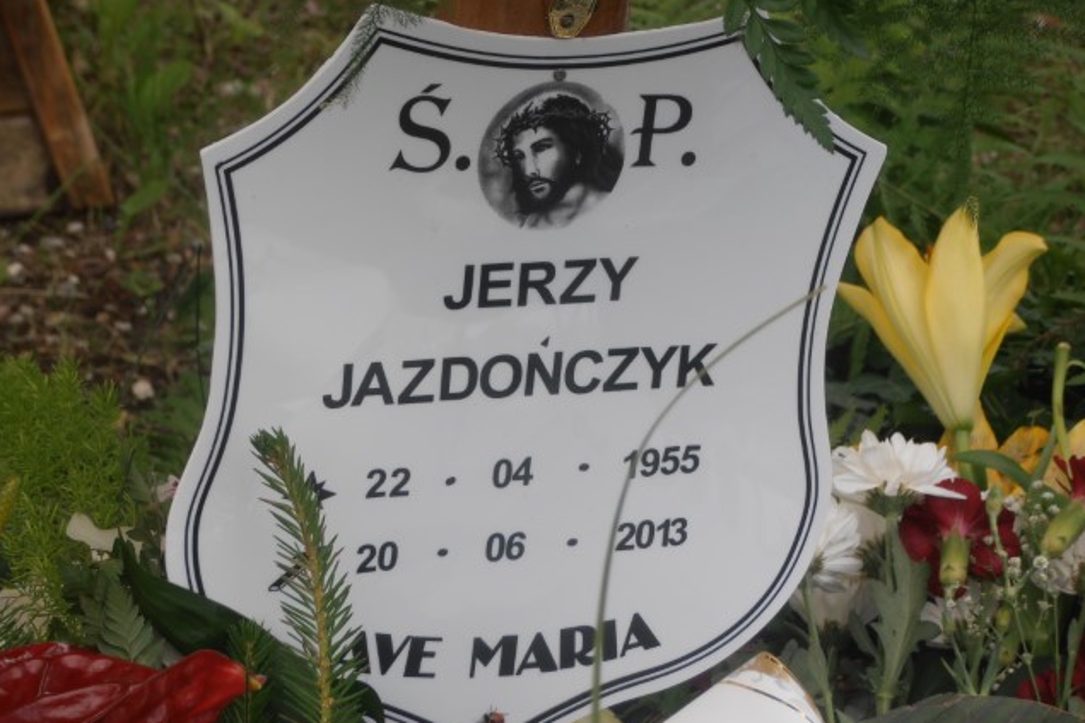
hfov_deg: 11.8
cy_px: 366
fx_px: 5242
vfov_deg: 7.9
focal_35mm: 174
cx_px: 543
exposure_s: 1/200
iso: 80
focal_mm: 29.44
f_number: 5.9
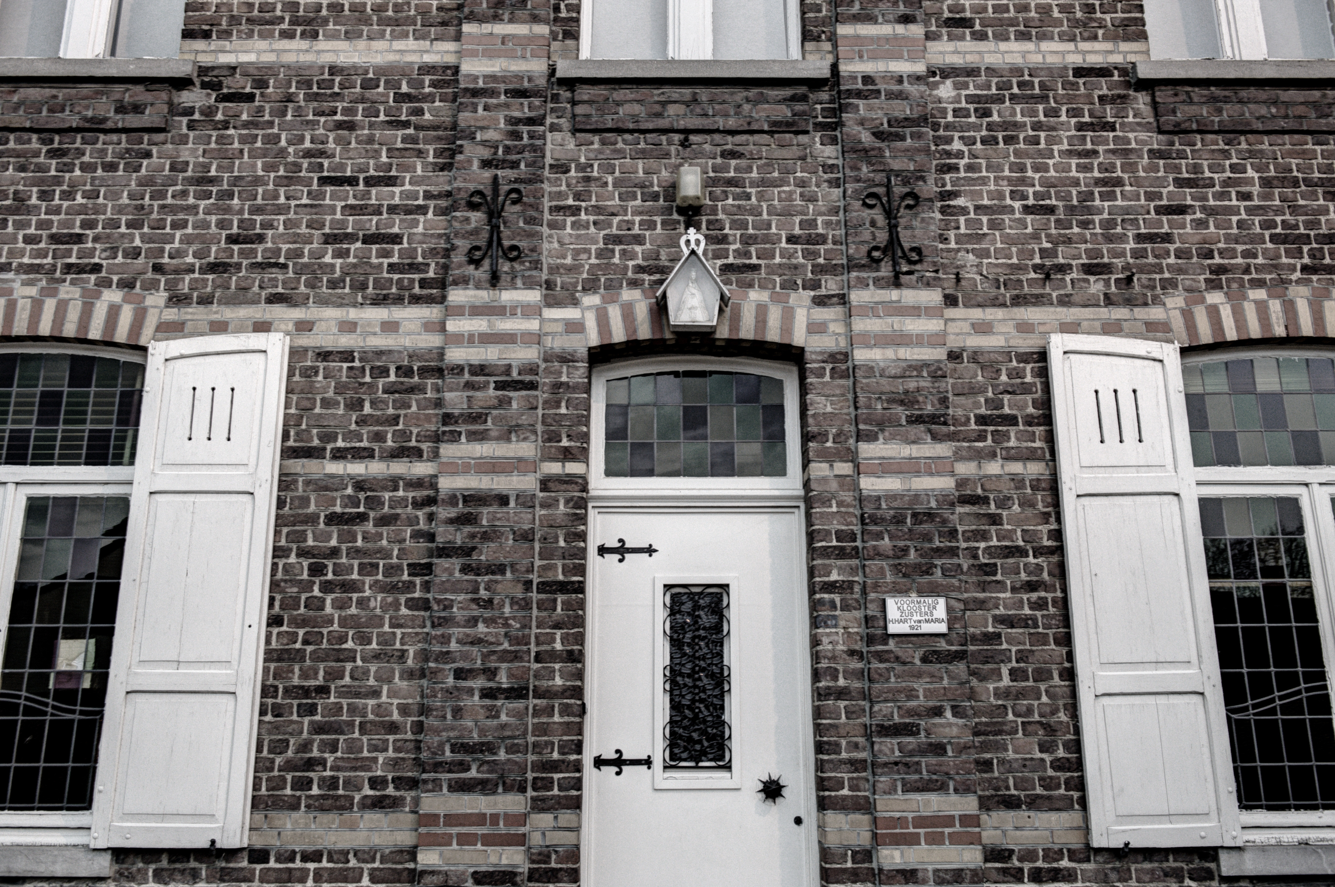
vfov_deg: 41.0
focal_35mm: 32
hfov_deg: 58.8
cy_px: 444
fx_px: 1185
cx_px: 668
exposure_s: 1/20
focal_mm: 32
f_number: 6.3
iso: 5000
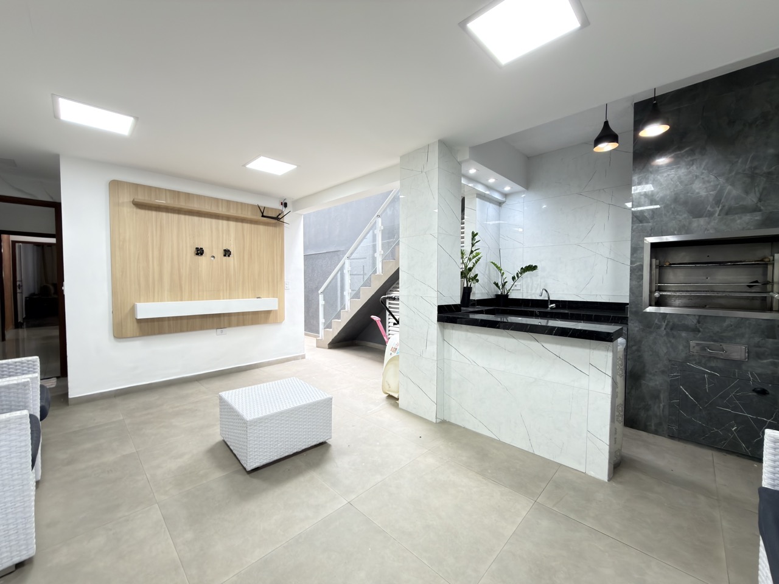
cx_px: 390
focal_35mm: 14
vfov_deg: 85.7
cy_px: 292
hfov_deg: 102.1
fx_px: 315
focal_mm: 2.22
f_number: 2.2
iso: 64
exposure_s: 1/30
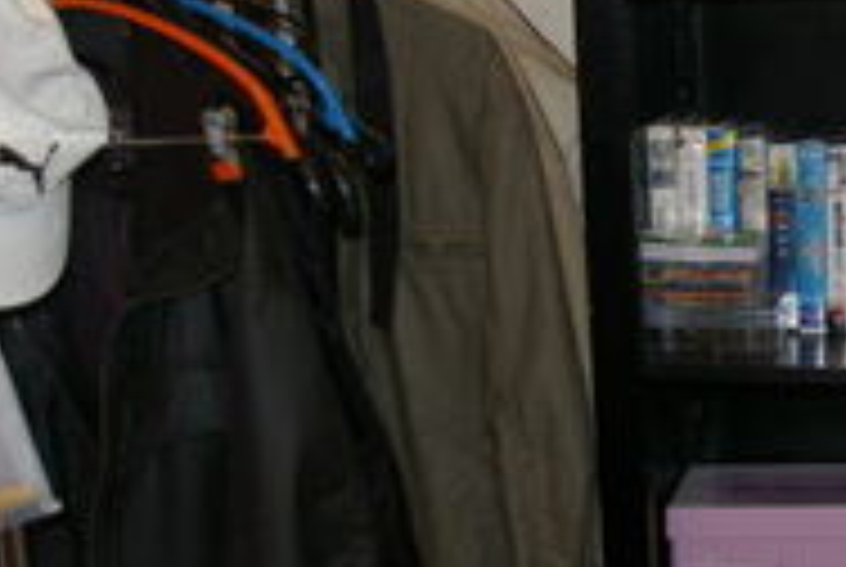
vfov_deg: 17.0
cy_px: 220
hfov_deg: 24.1
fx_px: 1889
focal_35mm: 80
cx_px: 846
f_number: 4
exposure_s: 1/30
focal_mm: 21
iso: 200
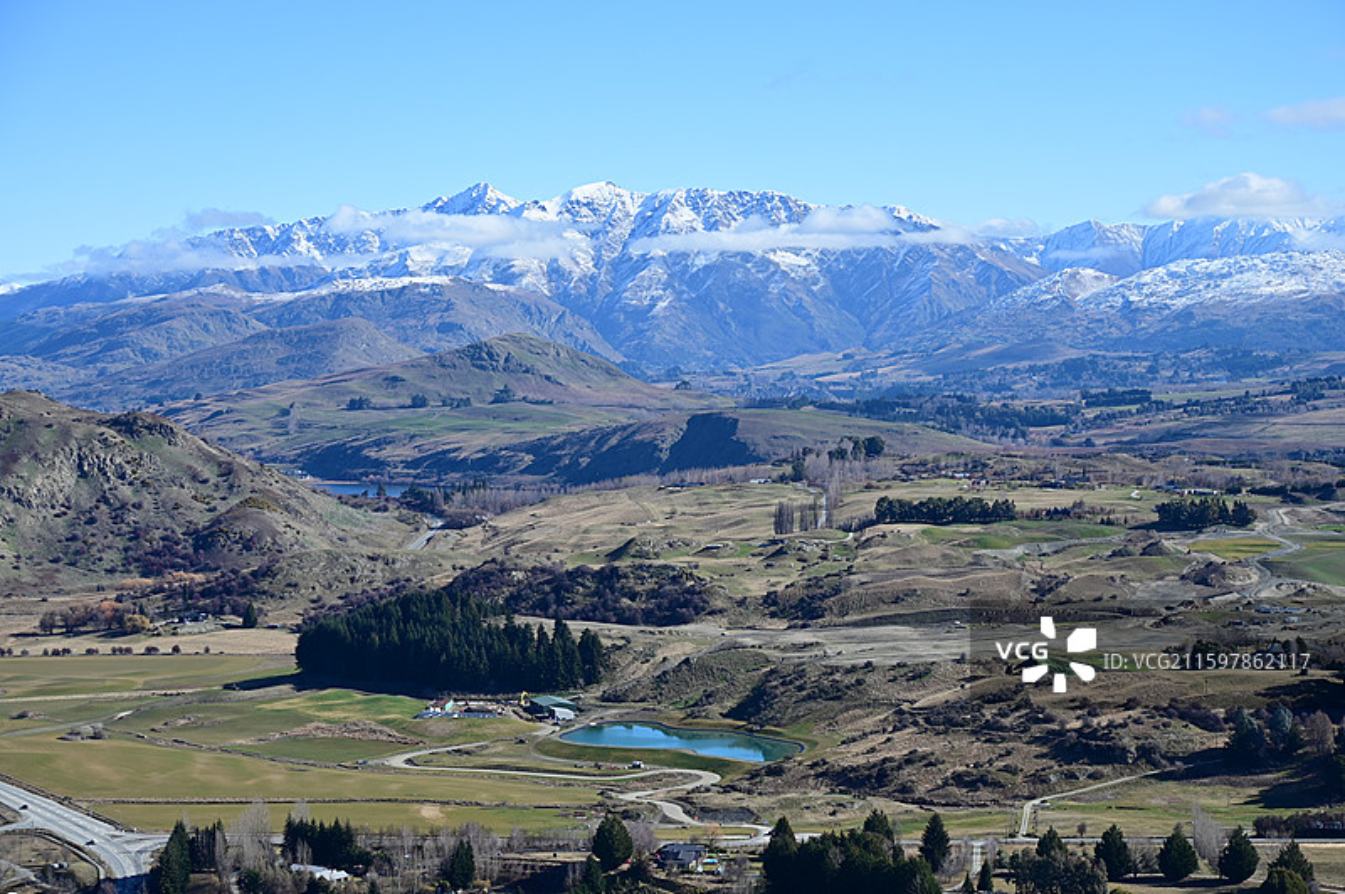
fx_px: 2613
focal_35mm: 70
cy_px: 447
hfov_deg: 28.9
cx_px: 672
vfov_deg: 19.4
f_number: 7.1
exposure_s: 1/800
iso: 200
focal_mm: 70
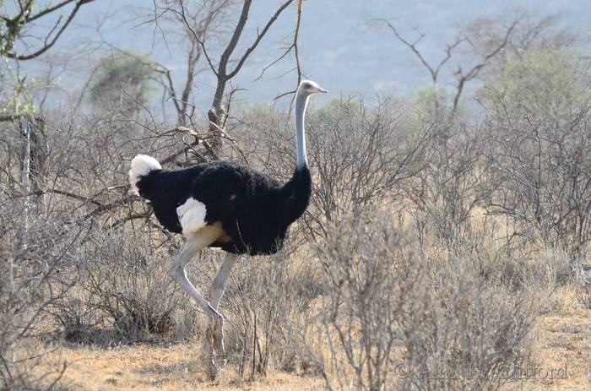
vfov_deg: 4.6
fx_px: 4913
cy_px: 196
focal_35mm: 300
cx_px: 296
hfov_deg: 6.9
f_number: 5.3
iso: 400
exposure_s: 1/500
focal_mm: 200
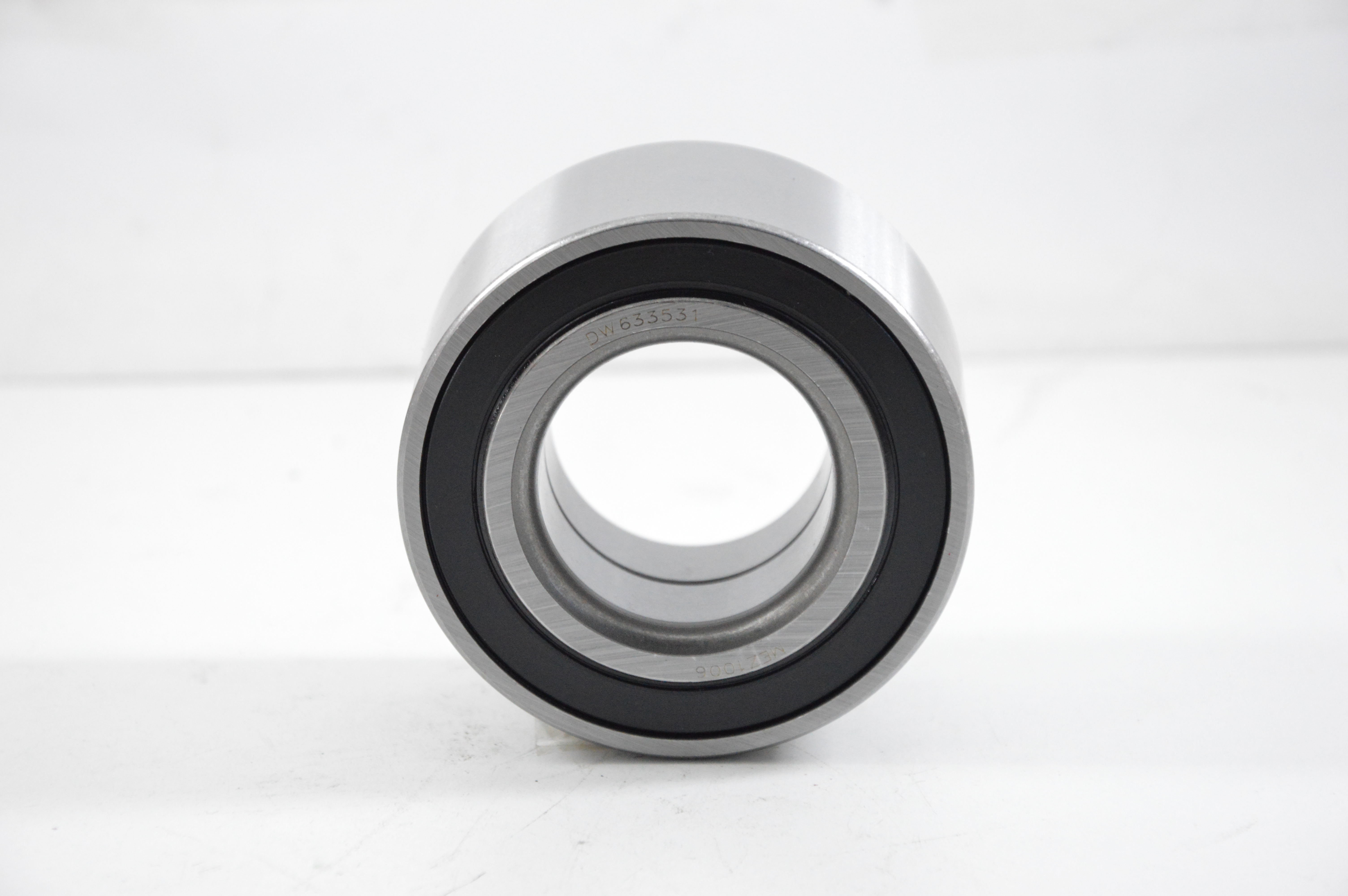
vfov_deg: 9.9
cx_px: 674
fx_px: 5163
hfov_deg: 14.9
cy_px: 448
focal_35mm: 138
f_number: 7.1
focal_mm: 92
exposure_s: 1/100
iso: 3200
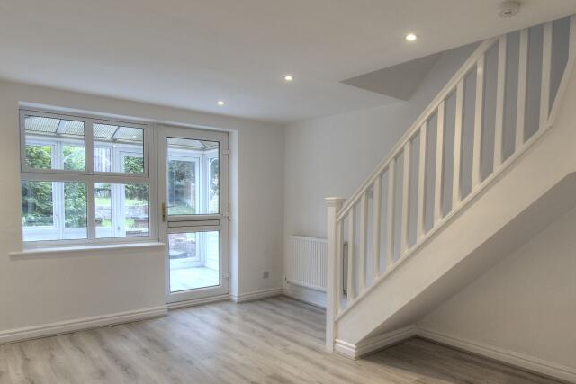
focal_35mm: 24
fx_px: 384
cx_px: 330
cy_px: 220
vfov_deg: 53.0
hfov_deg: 73.3
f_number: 8
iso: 400
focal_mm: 10
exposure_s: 1/15
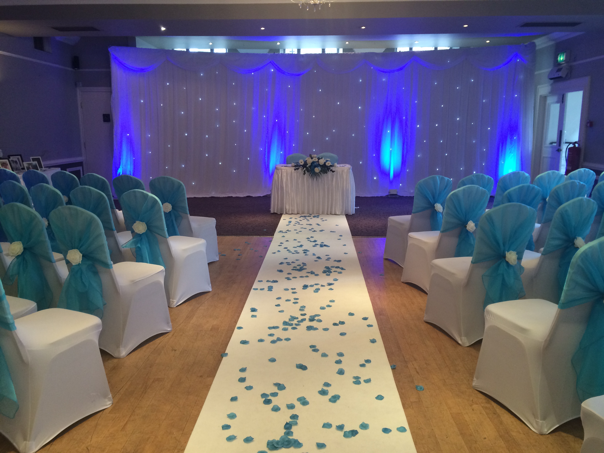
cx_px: 302
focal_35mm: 29
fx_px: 506
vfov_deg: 48.2
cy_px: 226
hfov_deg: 61.7
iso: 64
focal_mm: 4.15
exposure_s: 1/33
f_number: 2.2
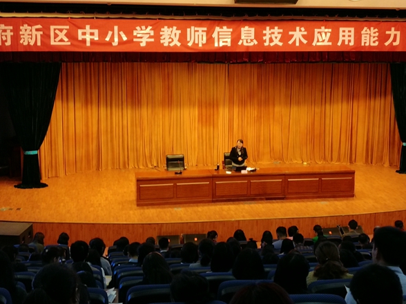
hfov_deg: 38.9
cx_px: 215
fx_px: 575
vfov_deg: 29.5
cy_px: 110
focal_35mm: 49
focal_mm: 3.95
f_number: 2.2
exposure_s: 1/33.3
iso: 320
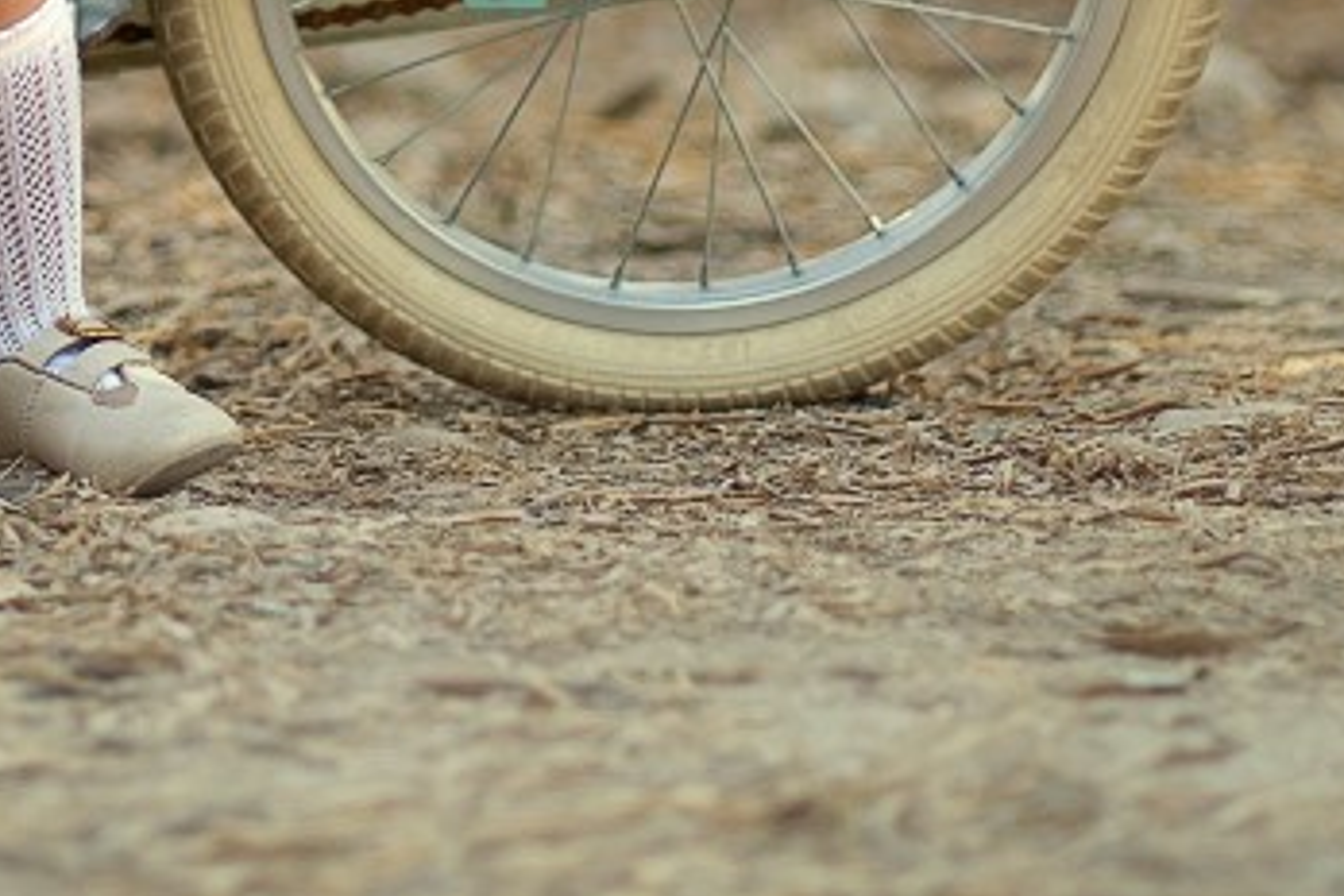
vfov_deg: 3.4
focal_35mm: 396
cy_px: -884
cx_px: -243
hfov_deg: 5.2
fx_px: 14783
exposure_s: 1/320
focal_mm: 85
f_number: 1.8
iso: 250
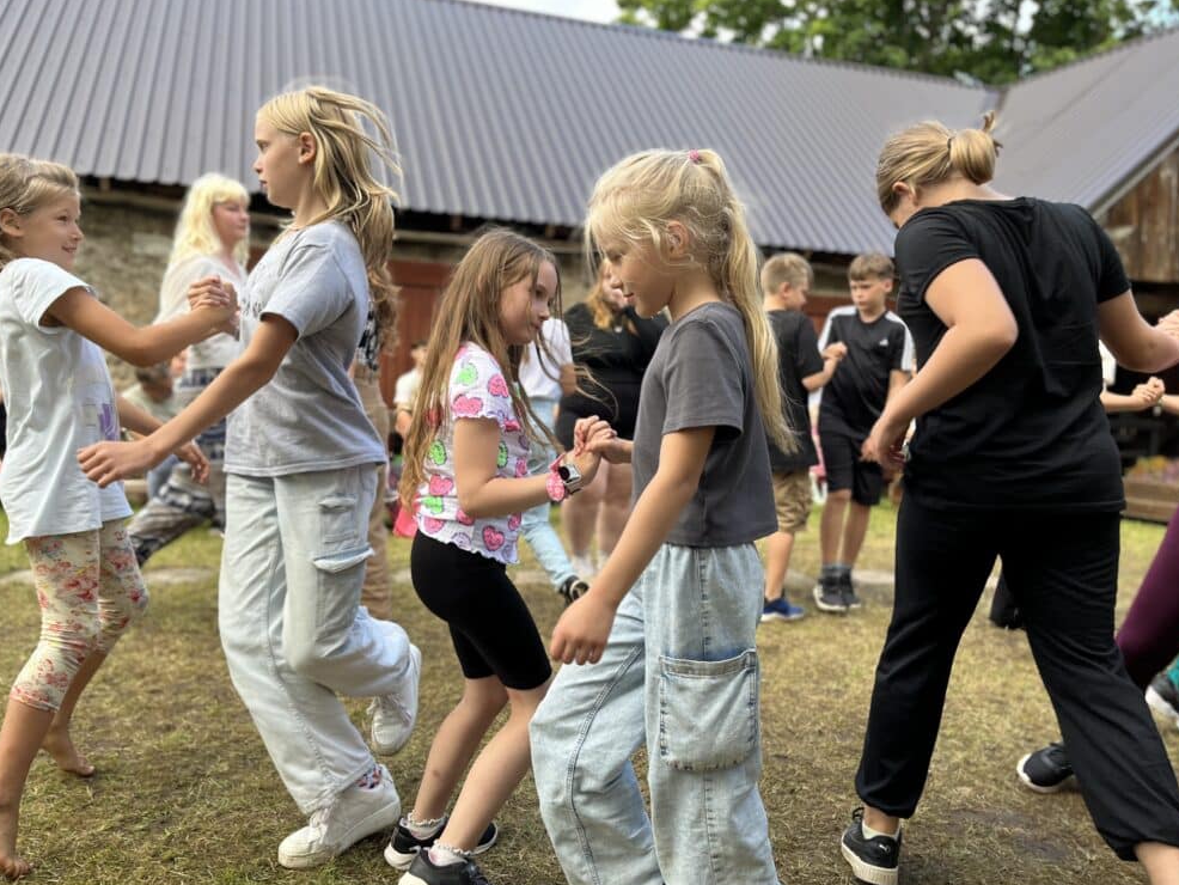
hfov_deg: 65.3
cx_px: 584
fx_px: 920
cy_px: 454
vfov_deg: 51.4
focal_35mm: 27
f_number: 1.6
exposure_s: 1/347
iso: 50
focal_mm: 5.1
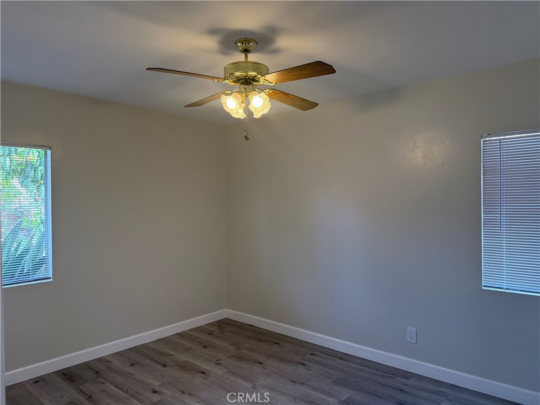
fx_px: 374
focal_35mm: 24
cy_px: 202
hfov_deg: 71.6
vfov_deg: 56.8
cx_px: 270
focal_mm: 6.76
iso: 200
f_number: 1.78
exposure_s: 1/223
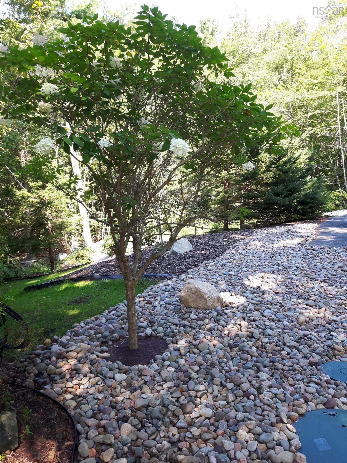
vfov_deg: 58.4
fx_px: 414
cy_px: 232
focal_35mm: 31
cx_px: 174
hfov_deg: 45.4
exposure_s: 1/100
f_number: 1.9
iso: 40
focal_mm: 3.7
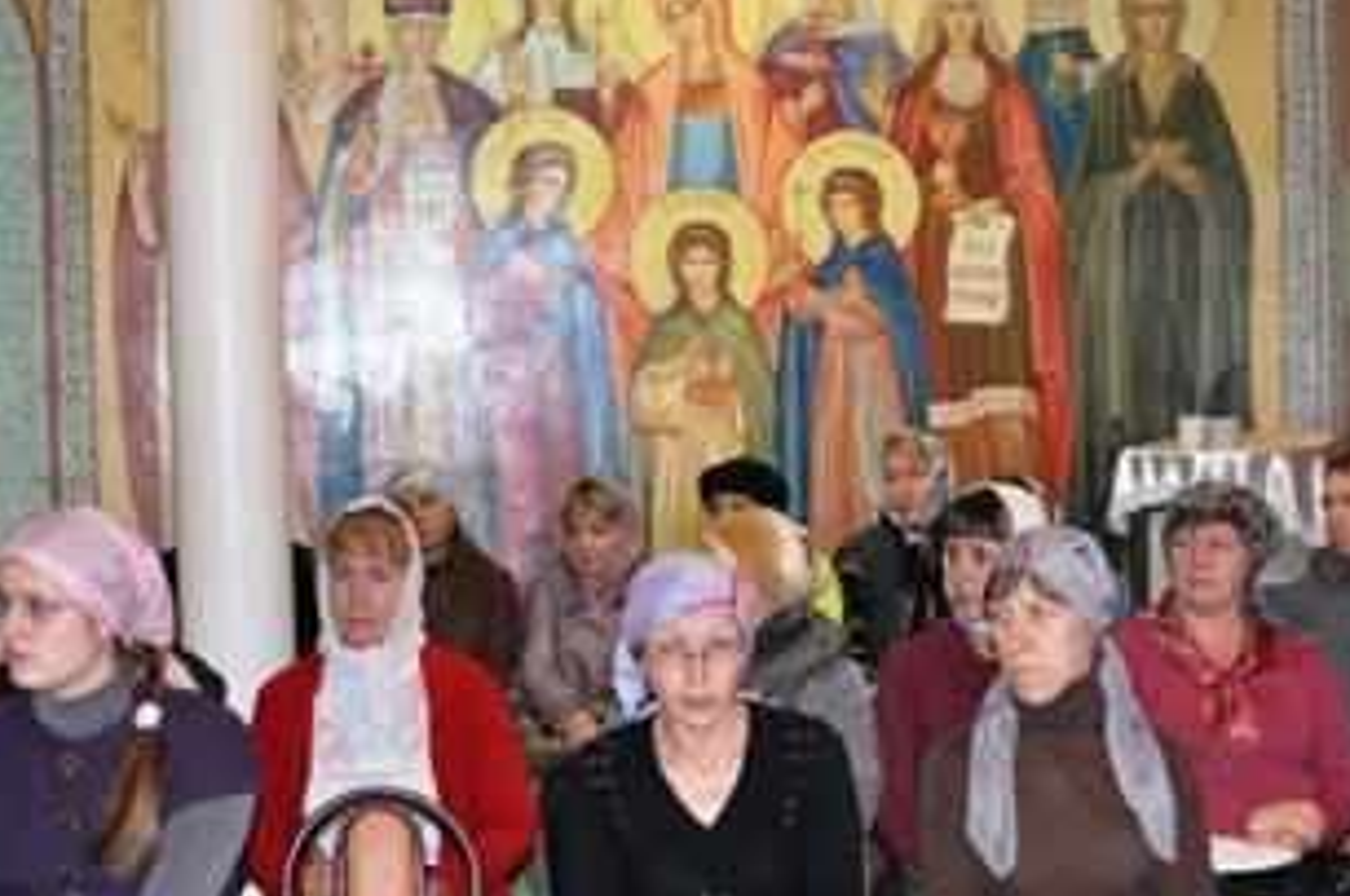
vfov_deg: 19.8
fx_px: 2570
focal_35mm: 69
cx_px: 631
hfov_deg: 29.4
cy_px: 499
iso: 800
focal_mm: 35
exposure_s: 1/60
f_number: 2.8
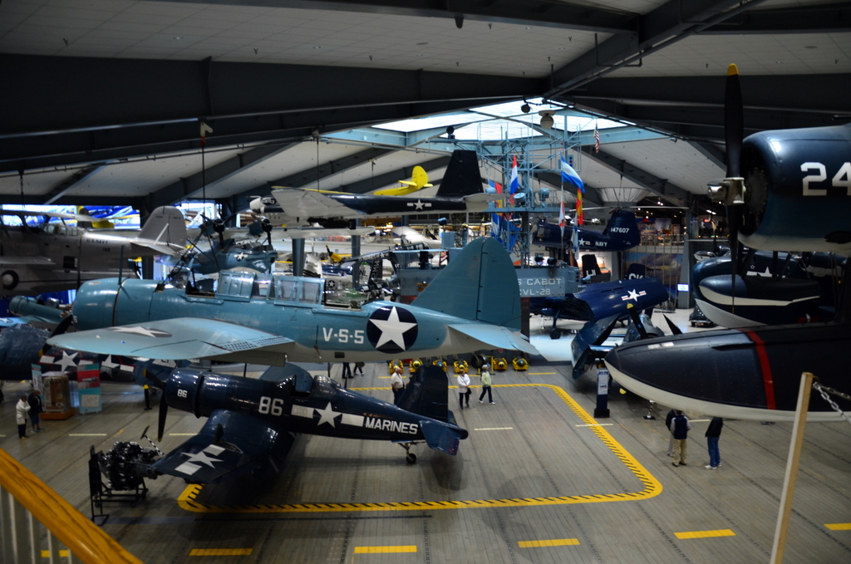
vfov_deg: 47.8
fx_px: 637
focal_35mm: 27
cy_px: 282
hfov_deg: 67.5
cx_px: 426
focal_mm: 18
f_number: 3.5
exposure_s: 1/15
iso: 500
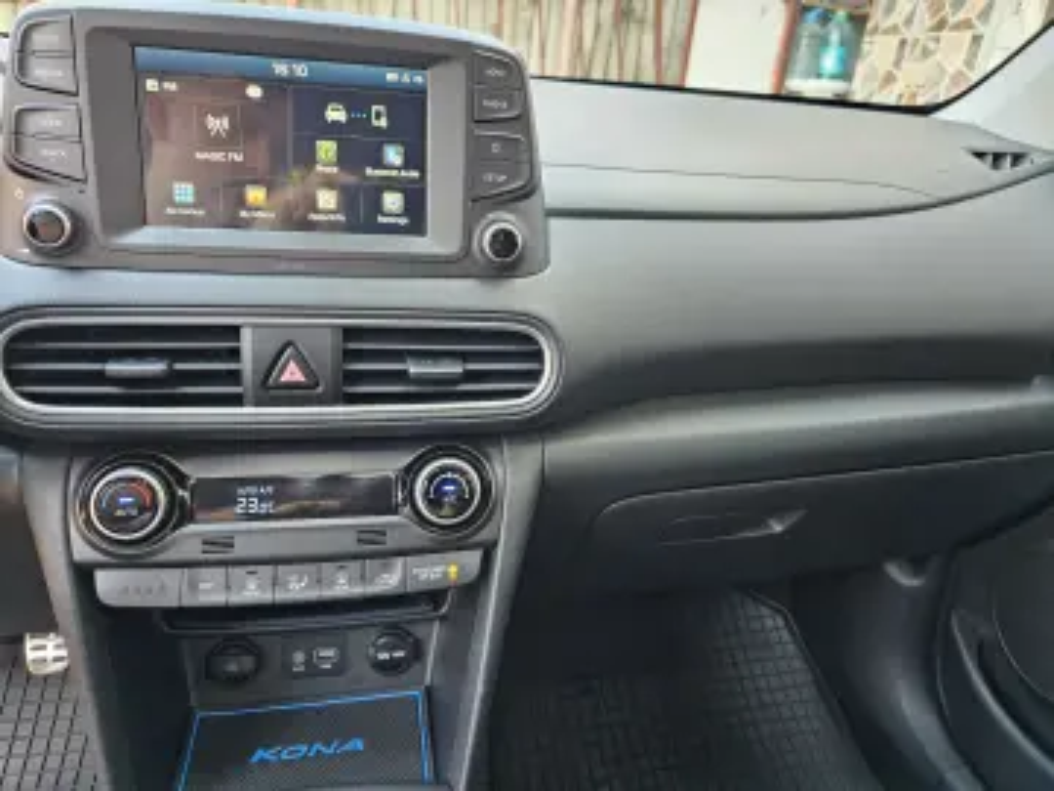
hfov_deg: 73.9
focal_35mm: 23
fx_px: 700
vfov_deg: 58.9
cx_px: 527
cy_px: 396
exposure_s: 1/142
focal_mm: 6.3
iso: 800
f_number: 1.7
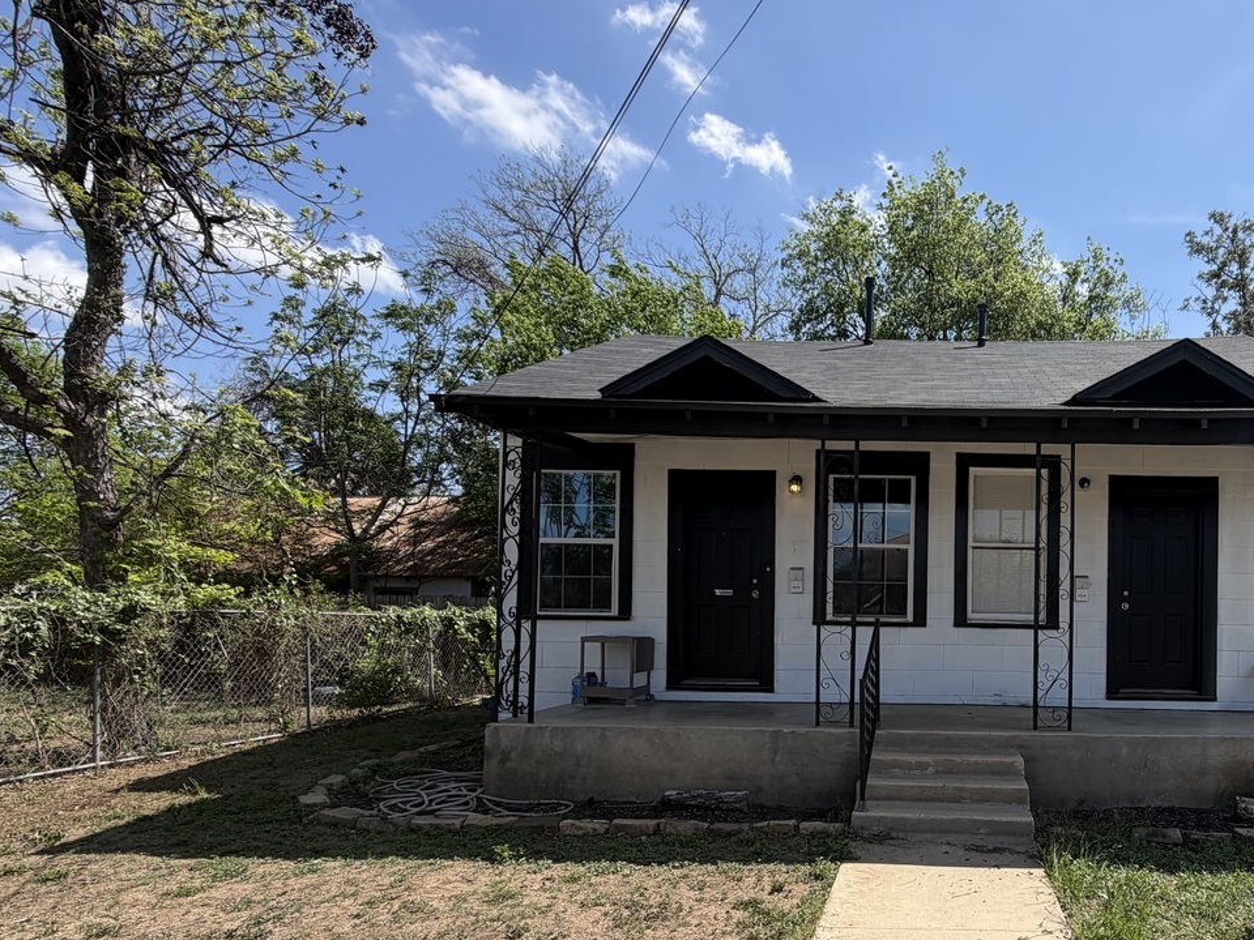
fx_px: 761
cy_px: 623
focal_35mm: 21
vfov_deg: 62.0
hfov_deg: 73.9
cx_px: 926
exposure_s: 1/830
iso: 20
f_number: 2.2
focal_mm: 2.22
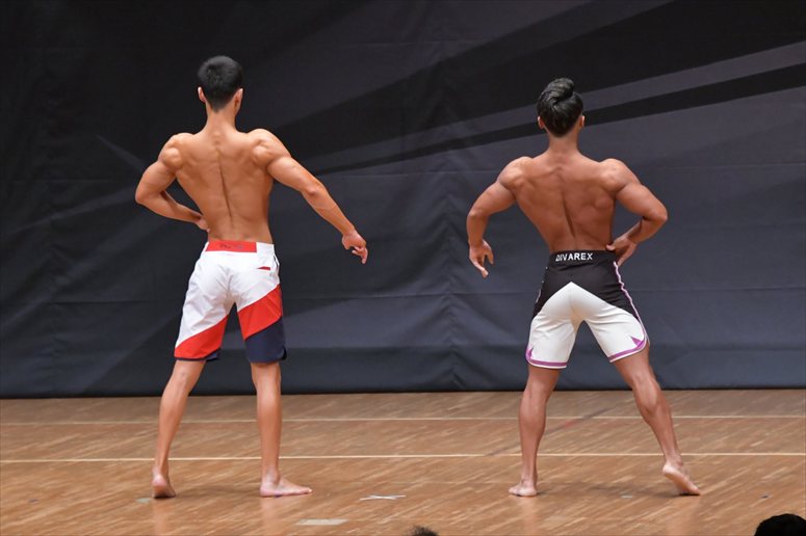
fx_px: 6042
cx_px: 403
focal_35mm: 270
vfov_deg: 5.1
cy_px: 268
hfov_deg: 7.6
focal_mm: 180
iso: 6400
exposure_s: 1/400
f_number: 5.6
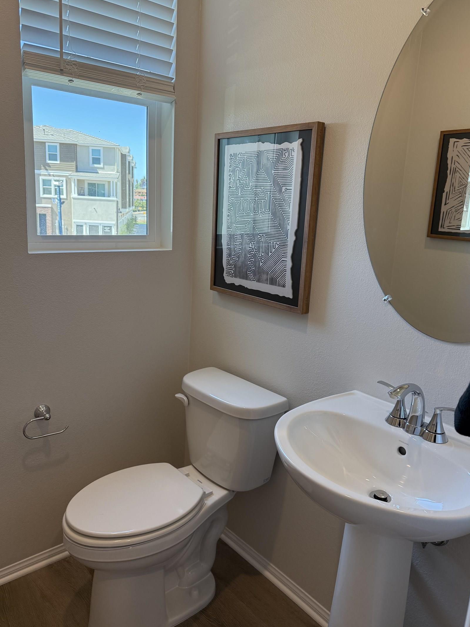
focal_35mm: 26
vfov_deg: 67.3
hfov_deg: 53.1
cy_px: 313
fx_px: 471
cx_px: 230
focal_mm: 6.76
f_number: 1.78
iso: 160
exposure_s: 1/234
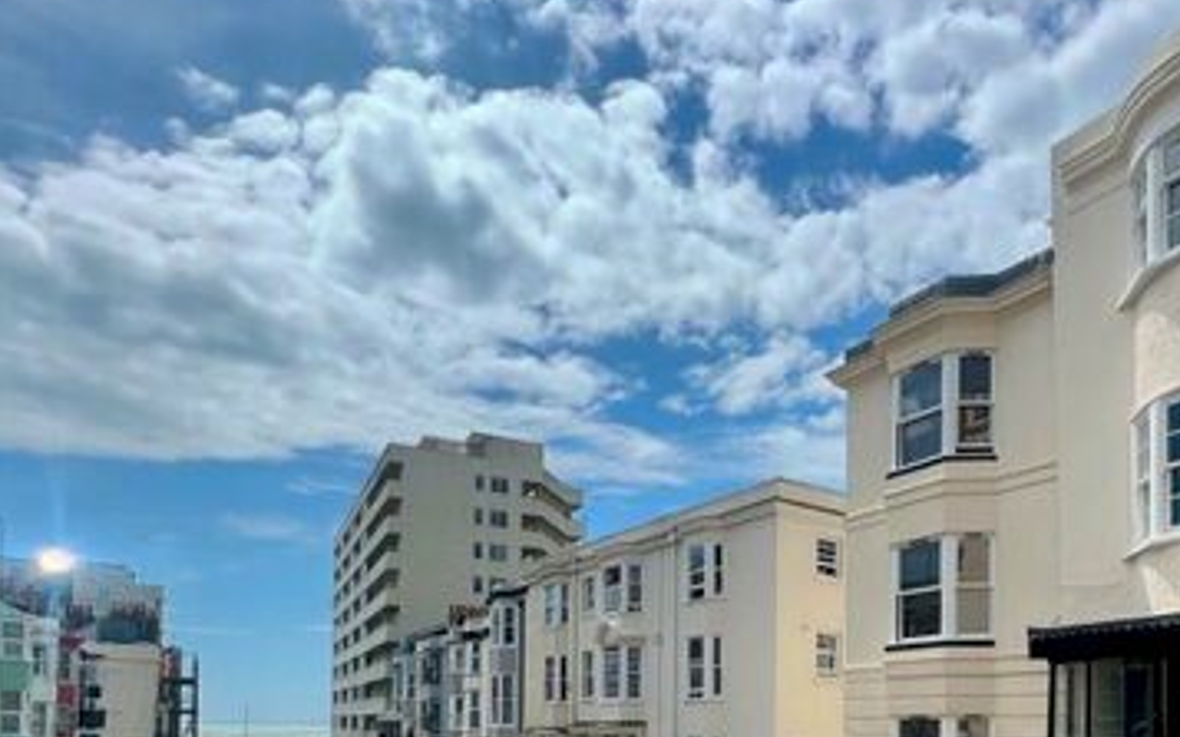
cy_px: 712
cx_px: 883
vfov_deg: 41.0
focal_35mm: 27
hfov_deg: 64.4
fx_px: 868
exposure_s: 1/2732
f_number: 1.8
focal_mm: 1.57
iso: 32
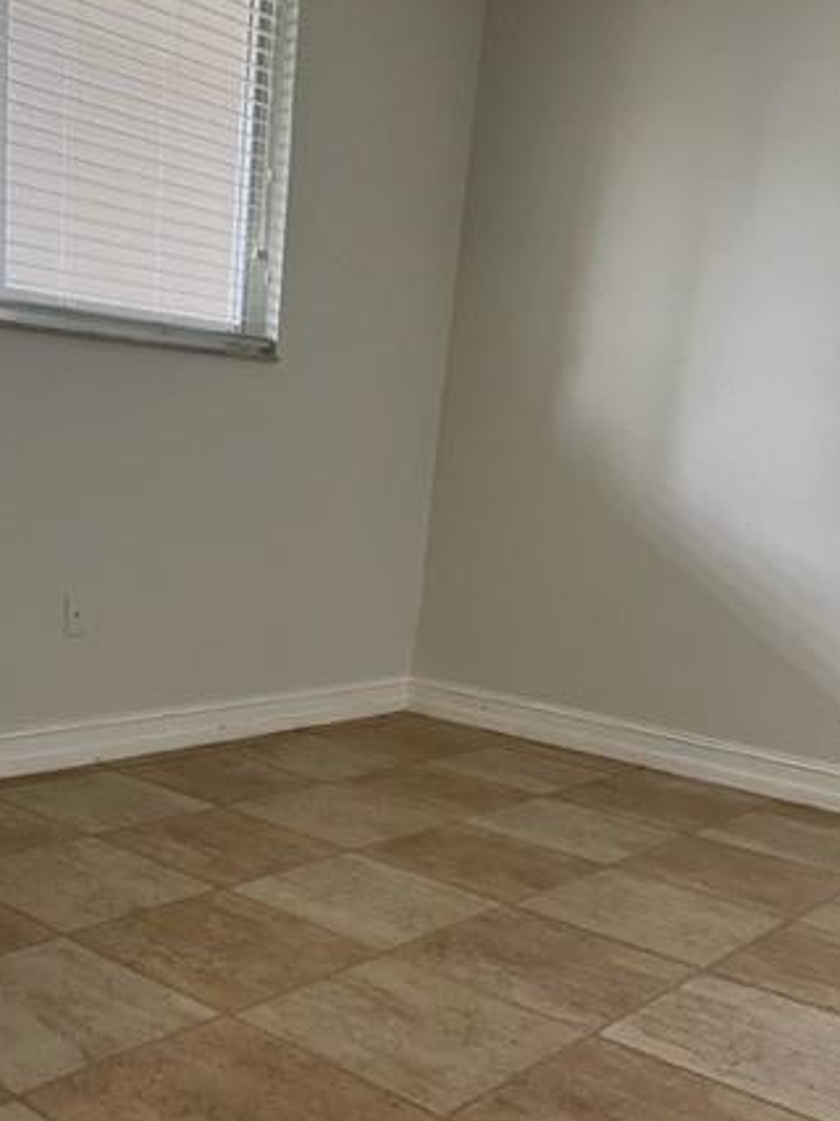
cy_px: 816
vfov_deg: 46.4
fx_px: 1262
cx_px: 226
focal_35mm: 39
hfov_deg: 36.1
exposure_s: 1/60
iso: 400
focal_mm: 5.1
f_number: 1.6
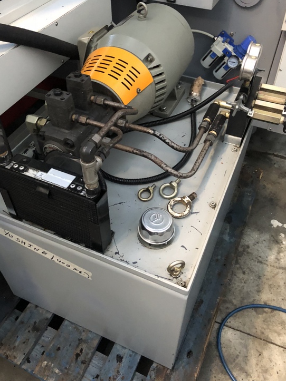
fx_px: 342
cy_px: 181
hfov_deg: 45.4
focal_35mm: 31
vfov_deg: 58.3
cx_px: 146
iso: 100
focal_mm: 3.99
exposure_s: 1/6
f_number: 1.8
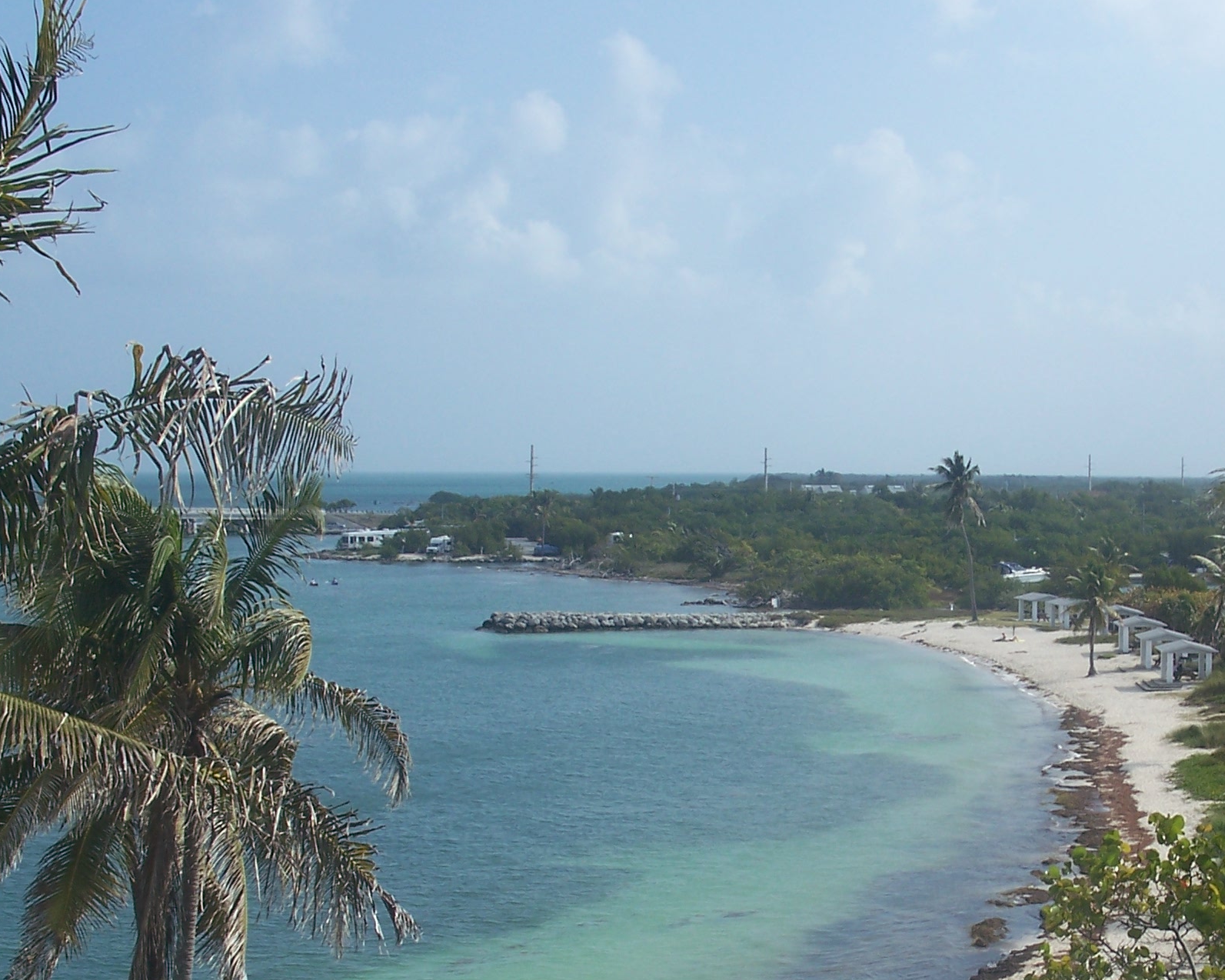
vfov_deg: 20.5
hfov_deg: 25.5
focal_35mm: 74
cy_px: 731
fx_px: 2683
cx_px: 901
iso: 64
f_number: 4
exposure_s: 1/800
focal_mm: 7.8
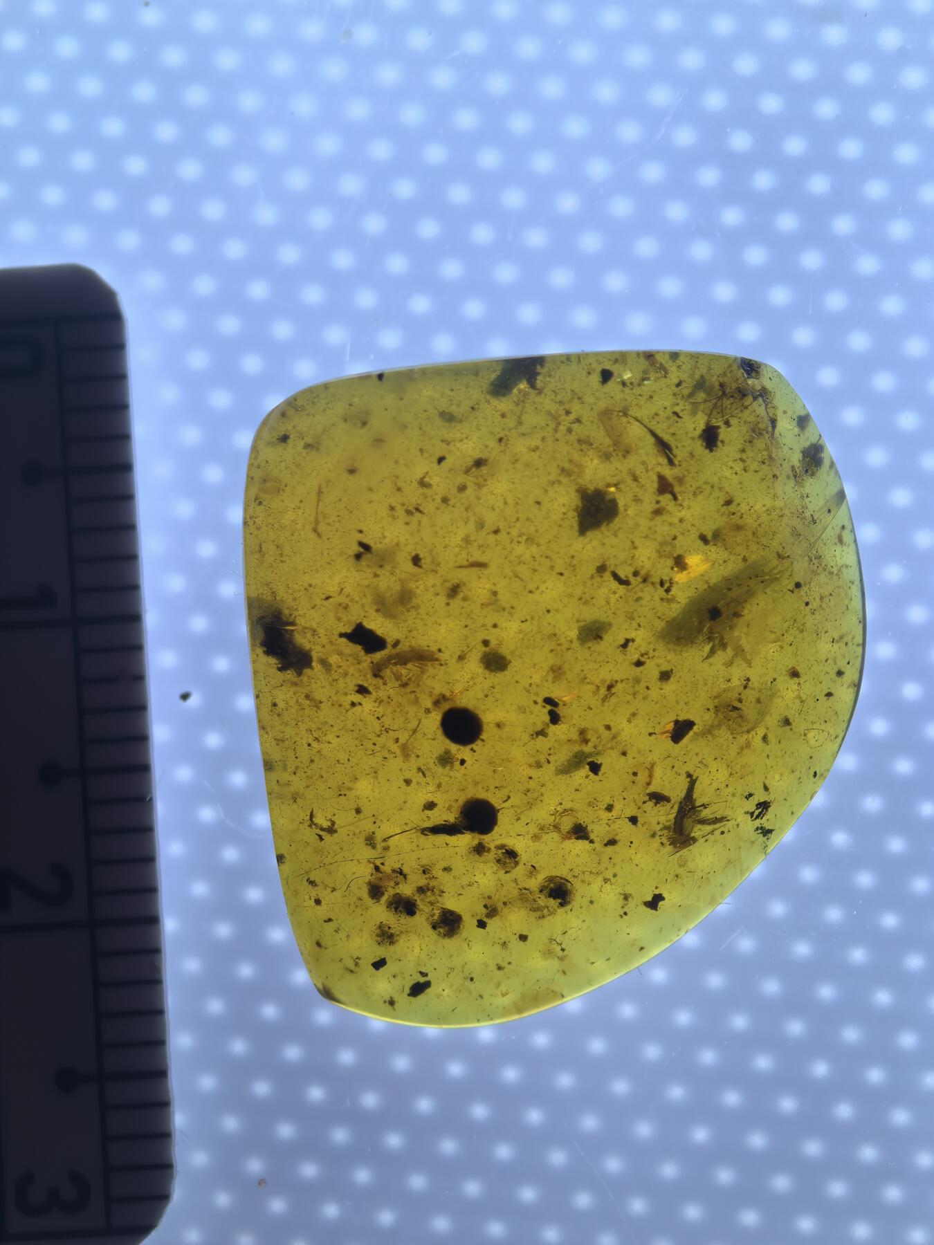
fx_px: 3418
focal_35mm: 95
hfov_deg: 15.6
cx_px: 467
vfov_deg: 20.7
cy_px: 622
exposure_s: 1/100
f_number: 3
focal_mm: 14.6
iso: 80
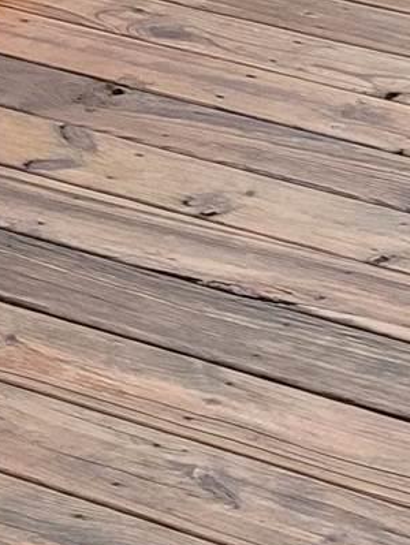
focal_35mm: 150
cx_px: 399
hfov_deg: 9.8
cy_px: -288
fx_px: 2365
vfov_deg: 12.5
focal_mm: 5.4
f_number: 1.8
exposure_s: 1/40
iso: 500
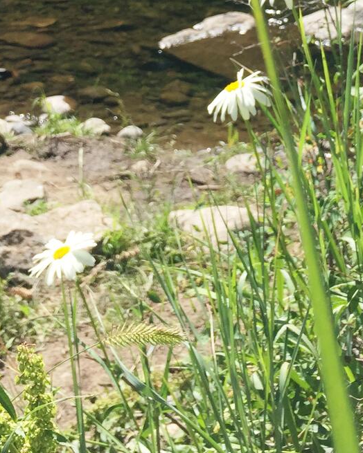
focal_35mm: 77
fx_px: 1034
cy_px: -71
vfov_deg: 23.0
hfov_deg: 19.9
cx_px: 195
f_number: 2.2
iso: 32
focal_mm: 4.15
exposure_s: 1/1163
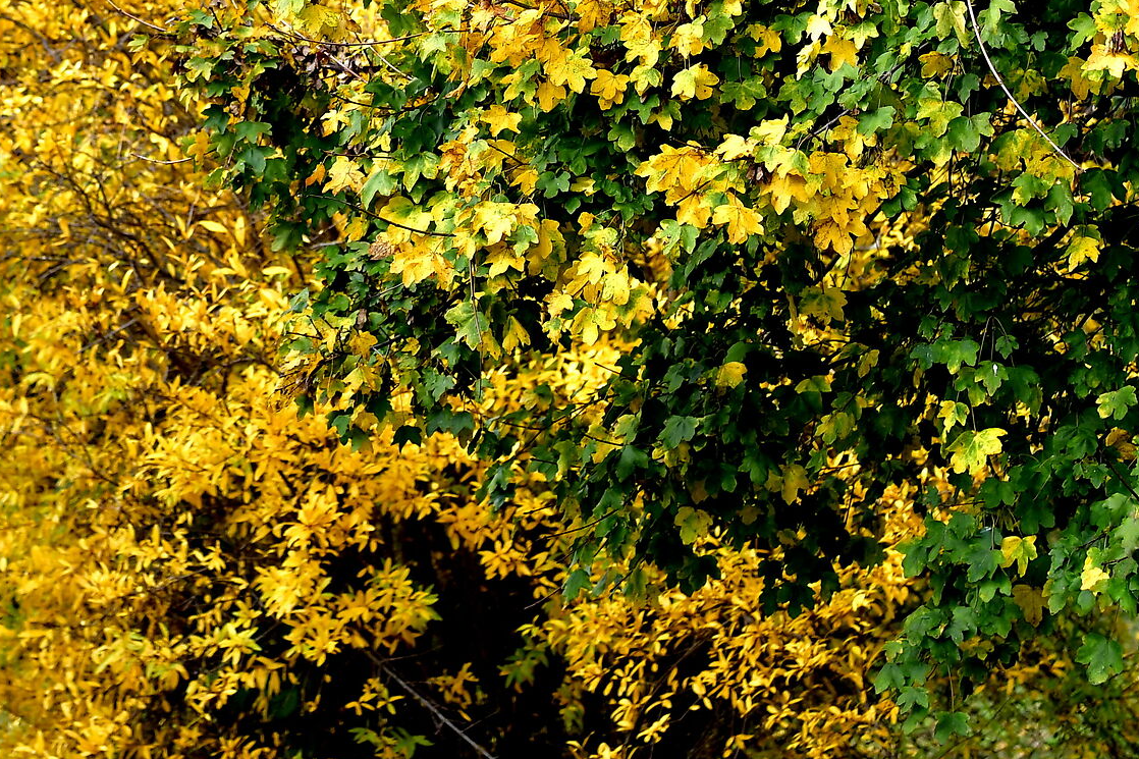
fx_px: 5093
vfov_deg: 8.5
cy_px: -22
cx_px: 329
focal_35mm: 161
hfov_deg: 12.7
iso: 200
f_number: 3.5
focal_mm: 50
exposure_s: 1/500
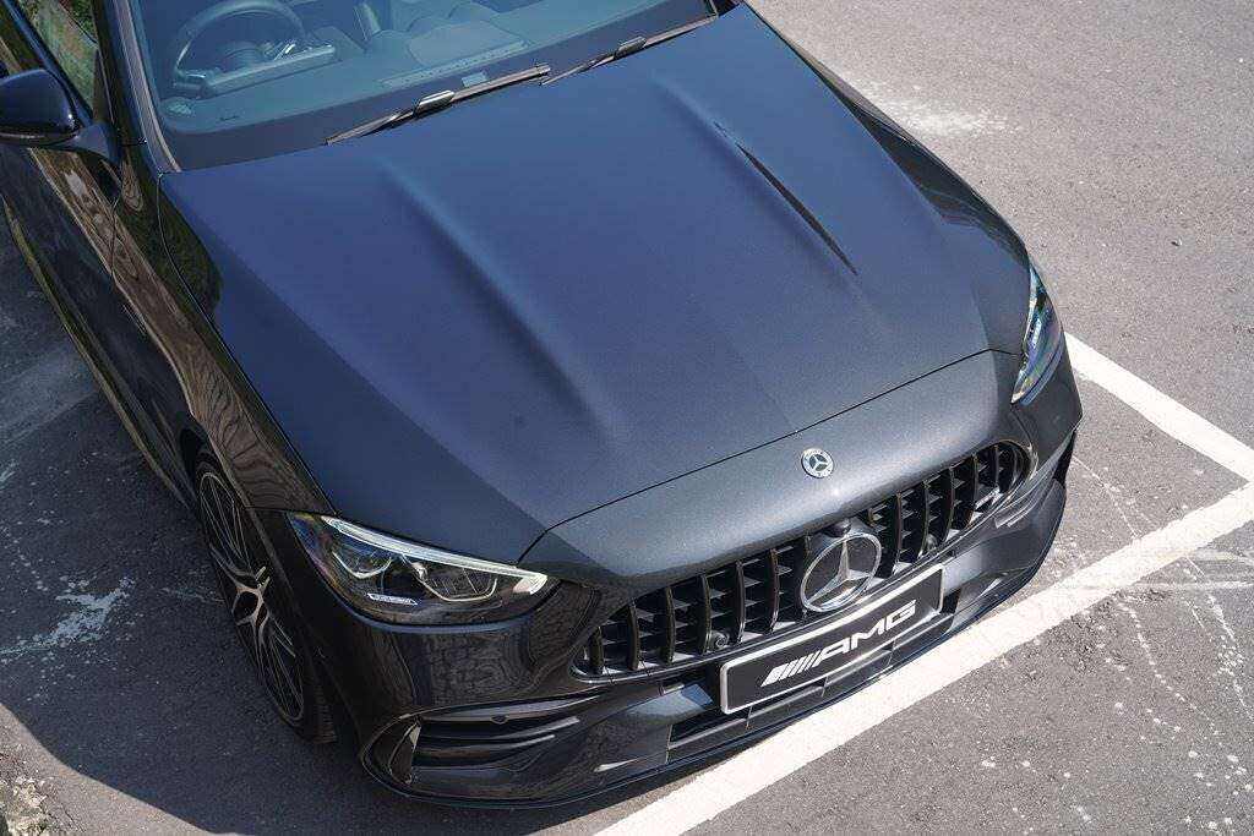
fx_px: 1742
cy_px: 418
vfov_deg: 27.0
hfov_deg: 39.6
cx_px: 627
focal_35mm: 50
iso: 100
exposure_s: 1/25
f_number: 9
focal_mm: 50
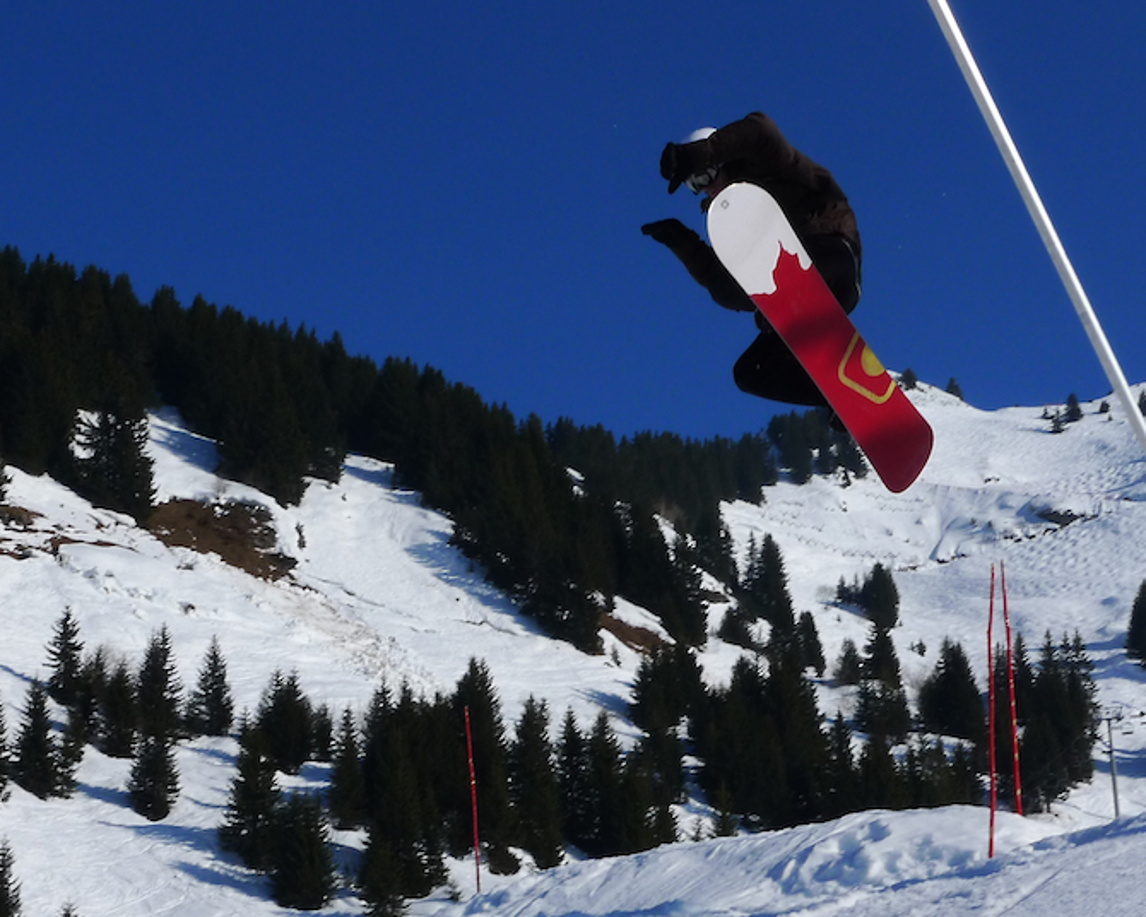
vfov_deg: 24.2
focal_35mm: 63
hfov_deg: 30.0
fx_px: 2137
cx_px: 609
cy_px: 458
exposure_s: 1/640
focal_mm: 12.8
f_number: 8
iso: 100
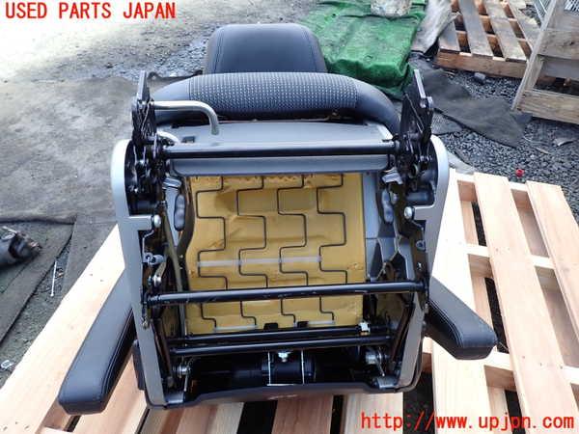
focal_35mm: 25
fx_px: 418
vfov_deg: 54.9
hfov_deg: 69.4
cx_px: 290
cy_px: 217
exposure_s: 1/125
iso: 100
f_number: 2.8
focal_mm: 4.5
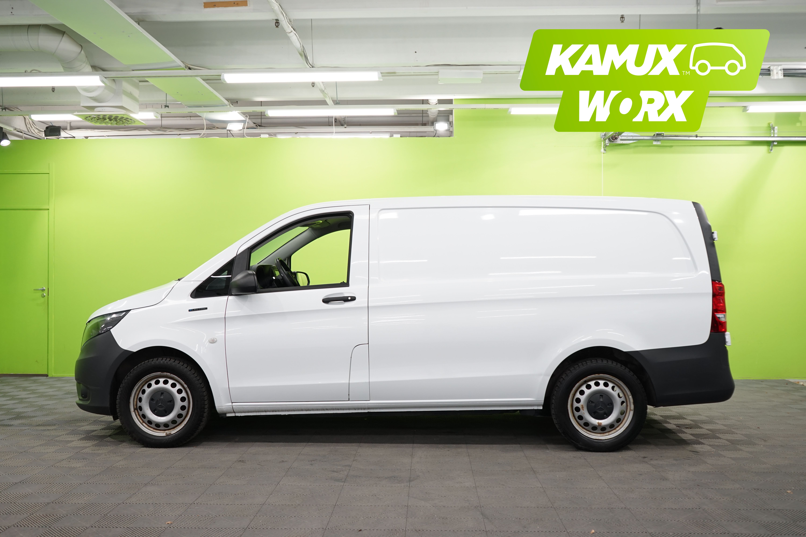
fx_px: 739
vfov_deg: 40.0
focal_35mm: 33
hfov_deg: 57.2
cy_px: 268
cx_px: 403
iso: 500
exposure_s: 1/40
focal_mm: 33
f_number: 5.6
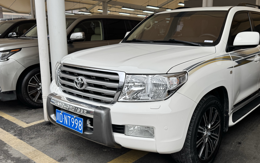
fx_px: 241
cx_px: 156
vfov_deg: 37.3
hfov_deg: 56.3
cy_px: 82
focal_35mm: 34
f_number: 1.78
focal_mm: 6.76
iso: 80
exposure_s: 1/340
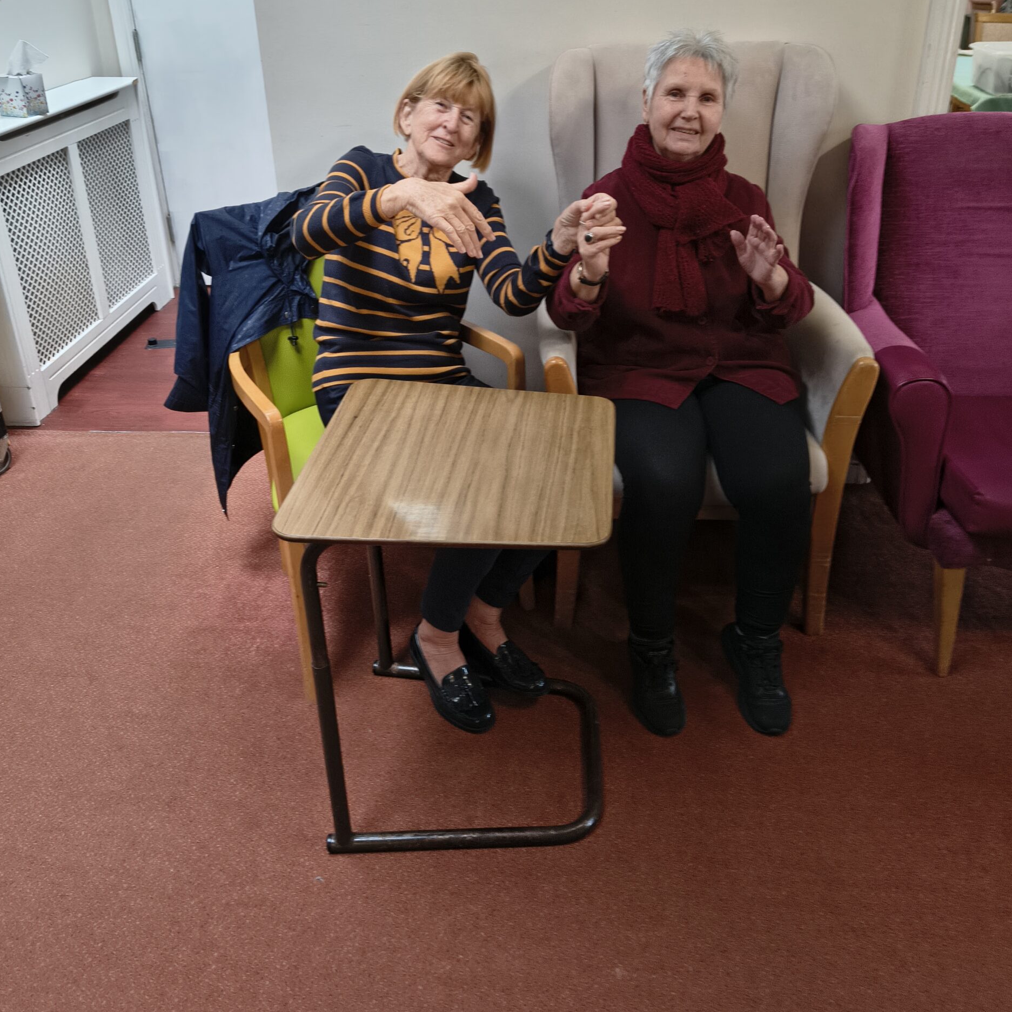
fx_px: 959
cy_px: 377
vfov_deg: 55.0
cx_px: 506
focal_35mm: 29
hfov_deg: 55.6
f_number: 1.8
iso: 458
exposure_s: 1/100
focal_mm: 5.56
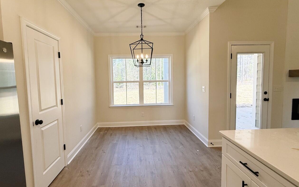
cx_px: 144
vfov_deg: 68.0
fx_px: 139
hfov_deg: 94.3
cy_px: 88
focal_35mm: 17
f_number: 2.2
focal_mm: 2.22
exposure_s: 1/149
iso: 64
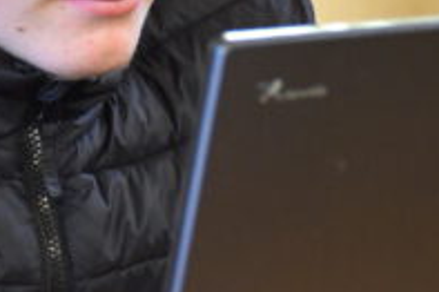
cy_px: -22
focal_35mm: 299
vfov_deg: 4.6
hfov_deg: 6.9
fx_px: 3643
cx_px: 160
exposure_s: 1/125
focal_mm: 56
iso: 2200
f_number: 4.8
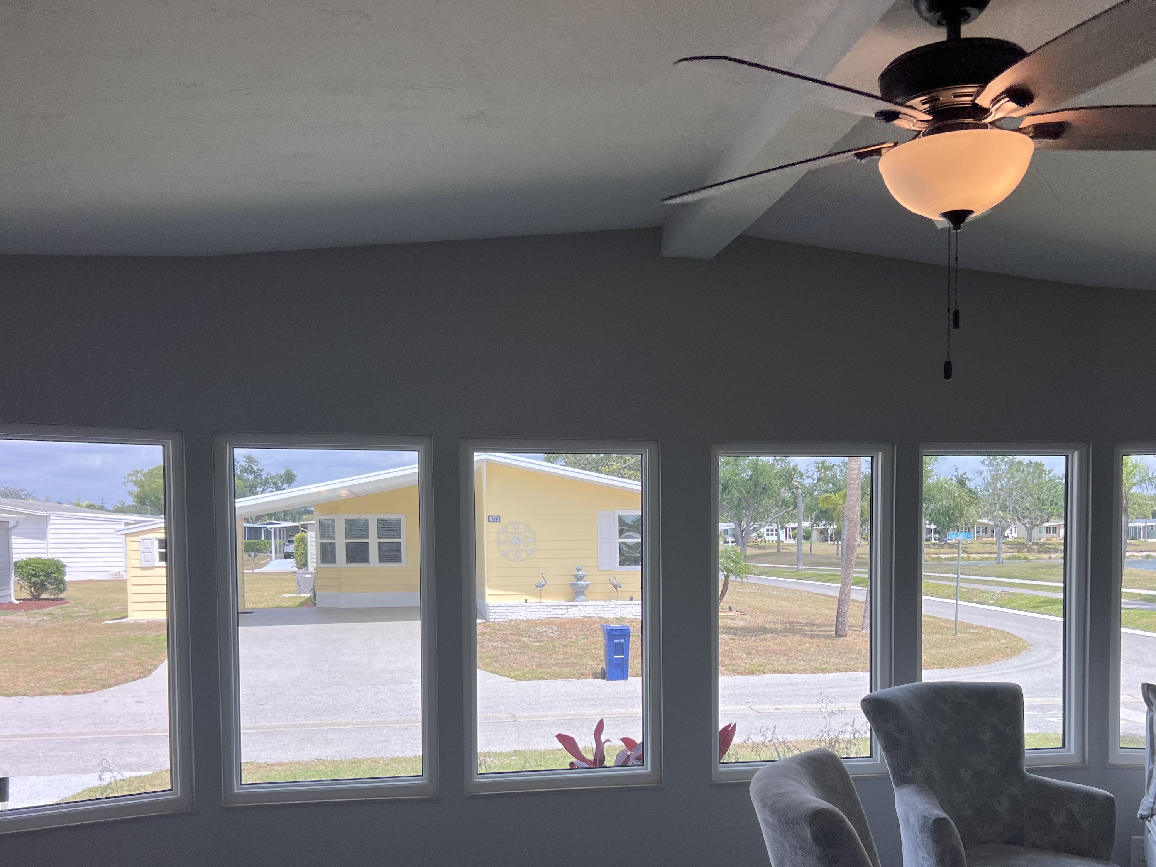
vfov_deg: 40.2
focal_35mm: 35
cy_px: 583
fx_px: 1169
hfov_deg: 52.5
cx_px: 648
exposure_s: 1/1135
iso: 50
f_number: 1.5
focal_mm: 5.7
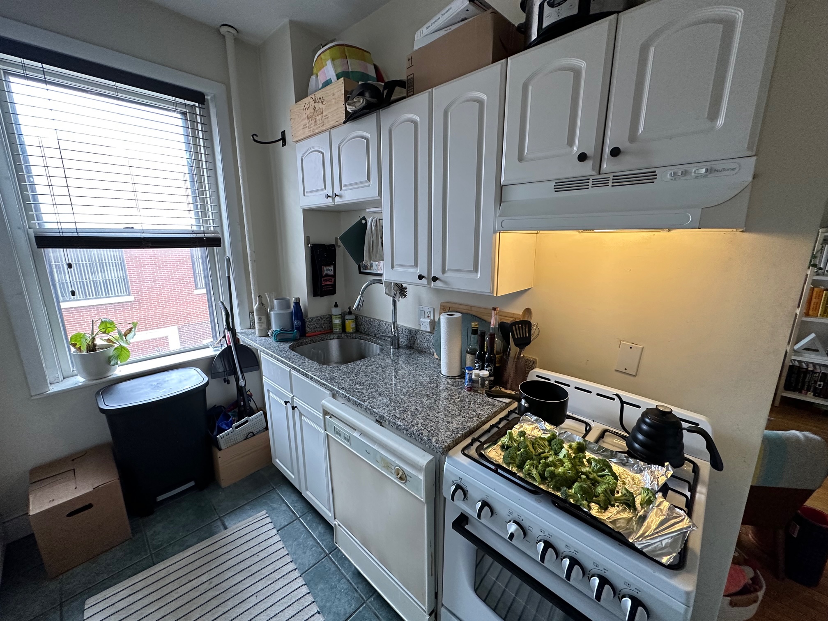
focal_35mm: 14
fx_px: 335
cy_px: 310
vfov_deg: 85.7
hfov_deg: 102.1
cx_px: 414
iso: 250
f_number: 2.2
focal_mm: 2.22
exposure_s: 1/120
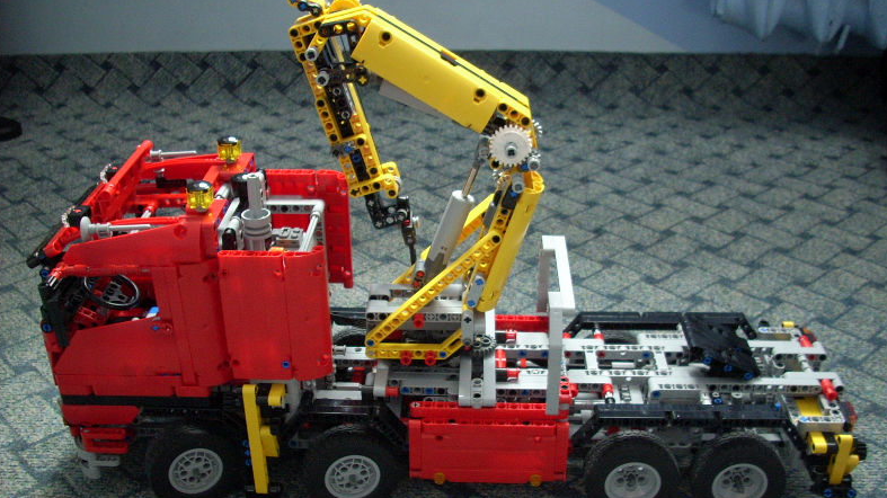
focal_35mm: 41
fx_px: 964
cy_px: 290
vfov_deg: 28.9
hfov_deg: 49.4
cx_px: 443
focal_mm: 6.2
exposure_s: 1/6.7
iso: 200
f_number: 2.8
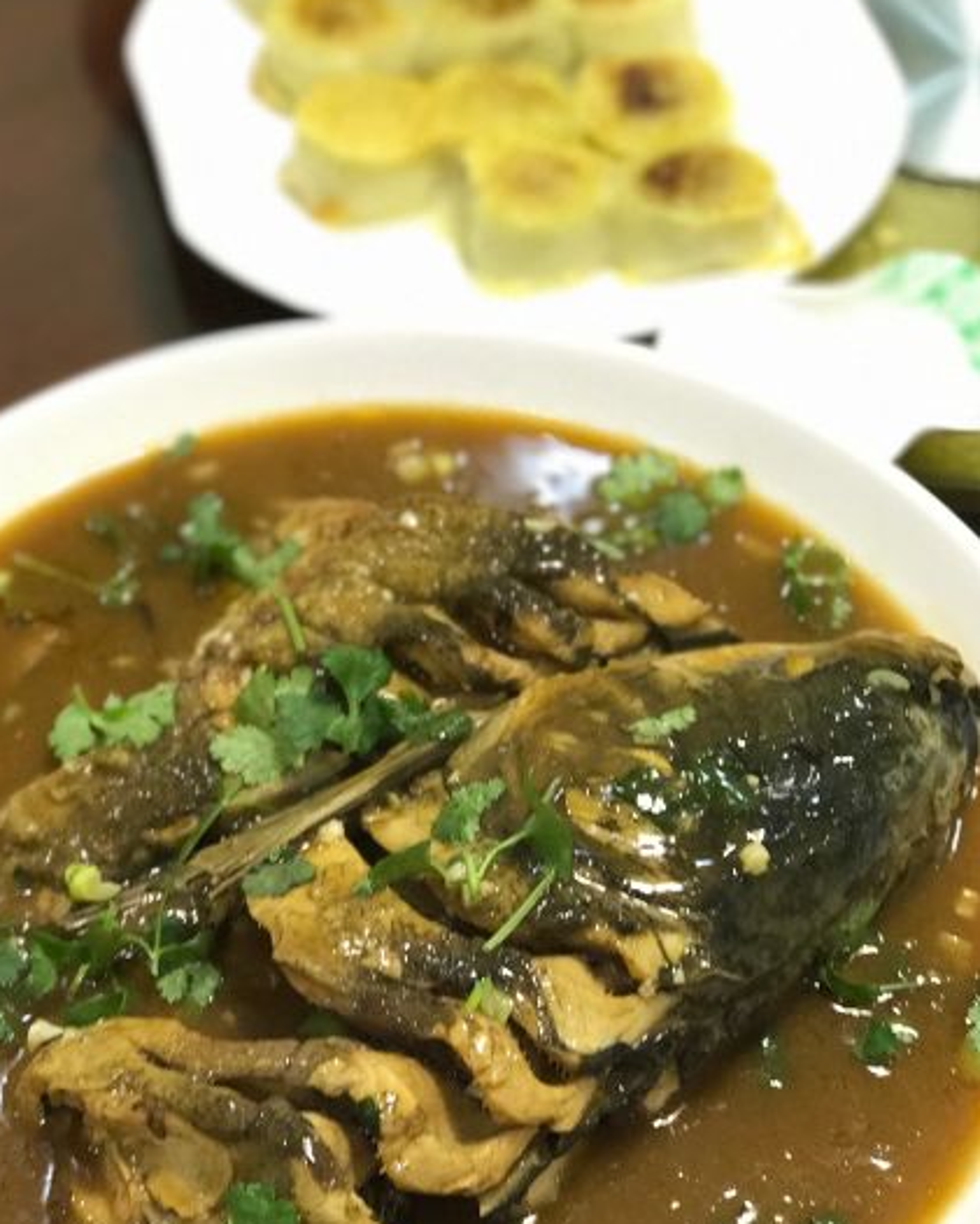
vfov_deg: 25.6
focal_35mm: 74
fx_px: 2682
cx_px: 402
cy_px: 787
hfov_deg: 20.7
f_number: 2.8
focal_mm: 6.6
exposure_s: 1/50
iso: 250
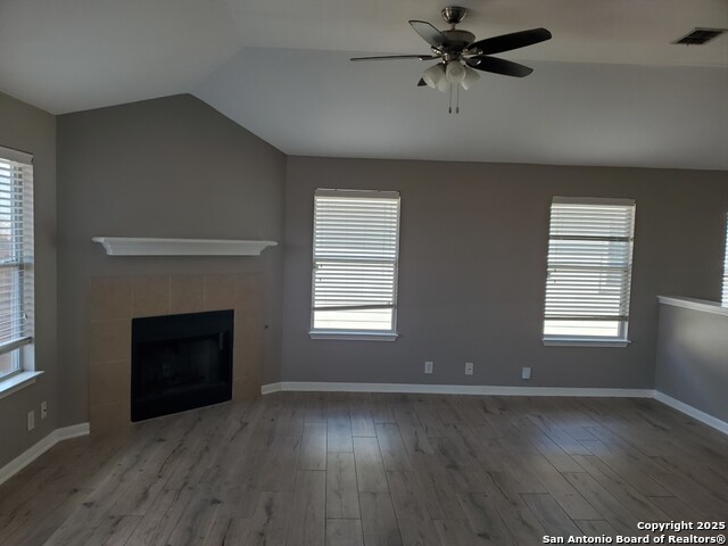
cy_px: 273
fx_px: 547
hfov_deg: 67.3
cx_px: 364
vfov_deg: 53.1
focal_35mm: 26
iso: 50
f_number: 2.4
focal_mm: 4.3
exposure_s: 1/87
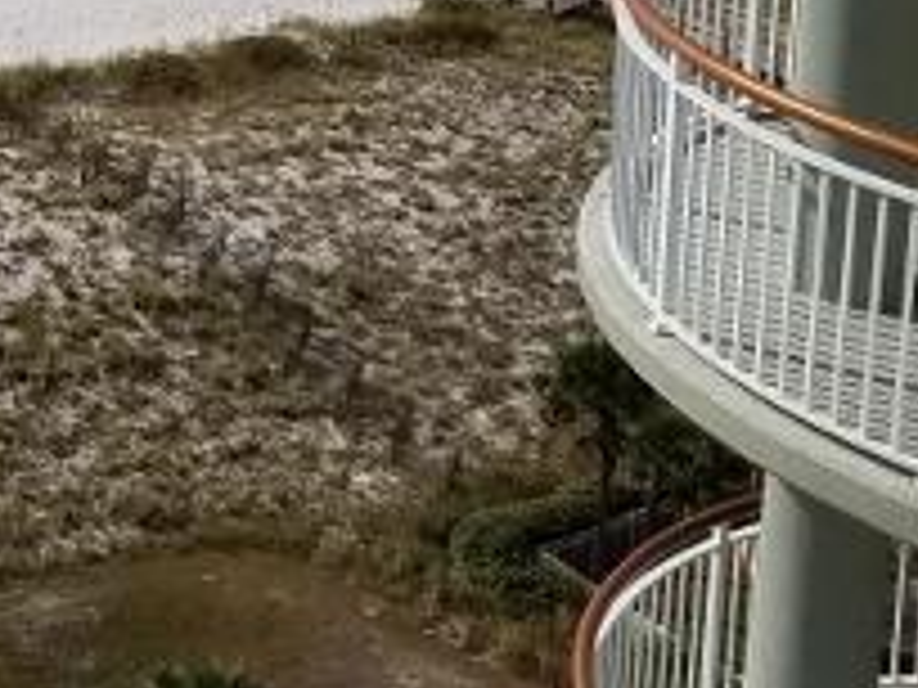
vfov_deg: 13.3
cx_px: -230
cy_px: -477
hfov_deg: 18.1
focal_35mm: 102
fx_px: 2705
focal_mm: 4.2
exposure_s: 1/4464
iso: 50
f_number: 1.7
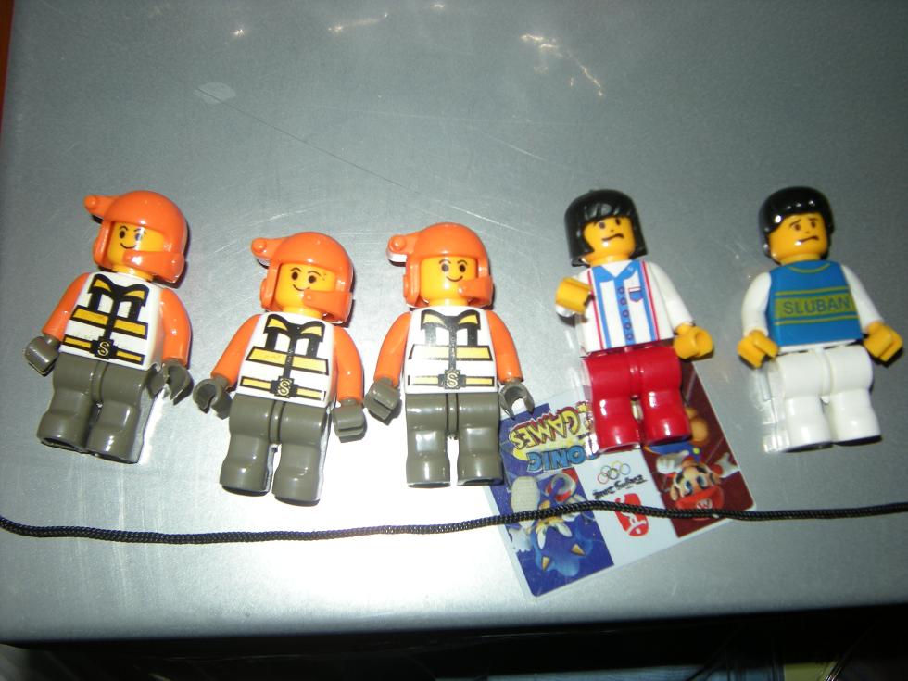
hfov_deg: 49.0
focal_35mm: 38
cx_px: 454
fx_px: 997
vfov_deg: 37.7
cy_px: 340
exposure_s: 1/60
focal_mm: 6.3
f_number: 3.2
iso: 64
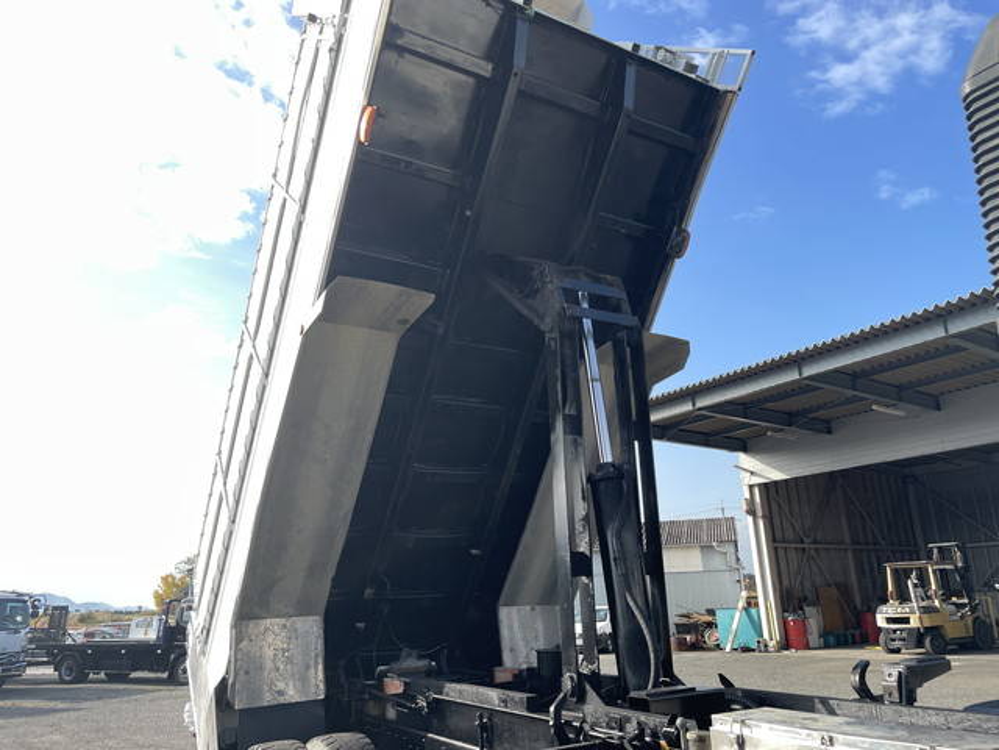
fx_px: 750
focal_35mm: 26
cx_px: 500
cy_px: 375
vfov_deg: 53.1
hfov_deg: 67.3
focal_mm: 4.2
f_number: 1.6
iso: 32
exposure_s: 1/1490
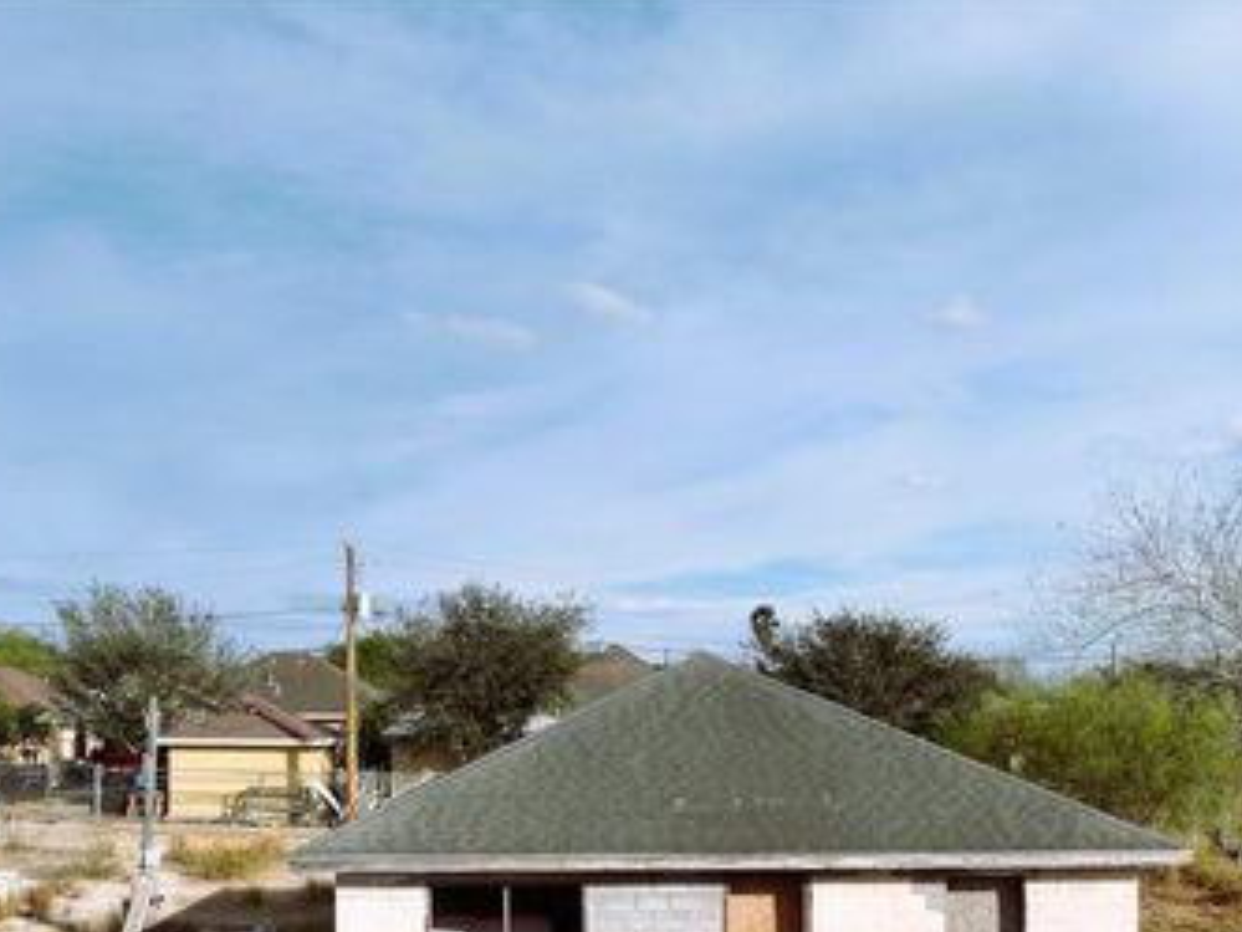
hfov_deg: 51.3
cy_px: 684
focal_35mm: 36
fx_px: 1292
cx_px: 642
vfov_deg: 38.8
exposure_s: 1/2000
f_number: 2.8
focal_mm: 12.29
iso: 100
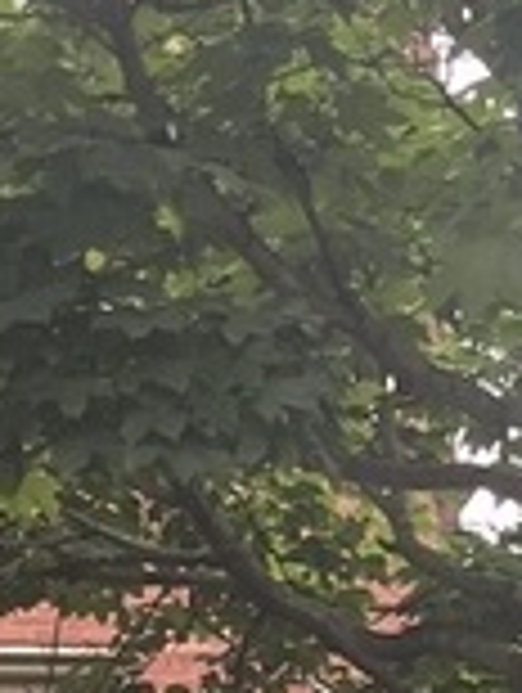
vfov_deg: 10.4
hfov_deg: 7.9
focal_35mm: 182
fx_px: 3649
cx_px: -454
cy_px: 1143
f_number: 1.6
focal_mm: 5.1
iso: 50
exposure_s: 1/256
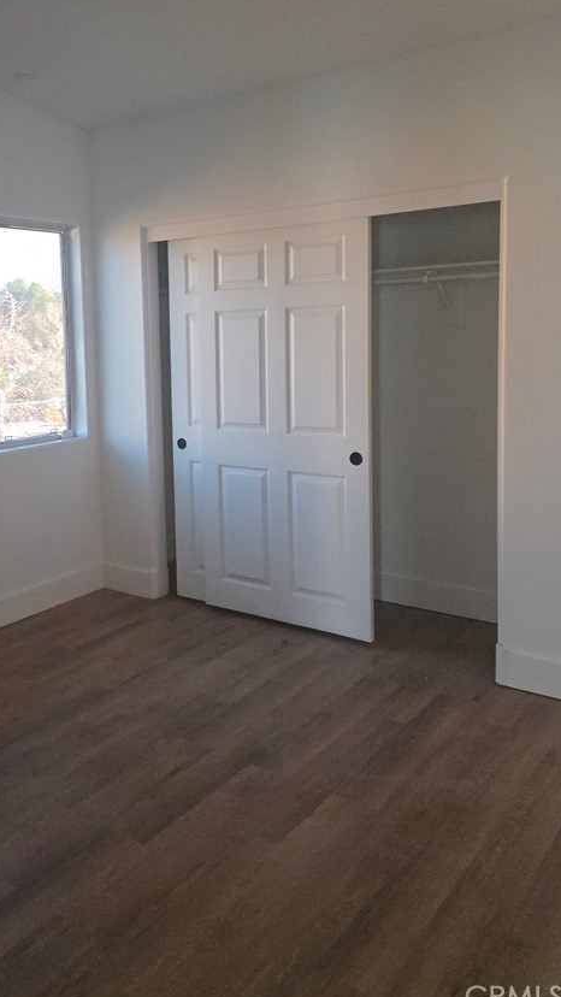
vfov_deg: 62.1
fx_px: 819
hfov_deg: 36.7
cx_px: 129
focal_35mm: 31
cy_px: 397
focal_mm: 6.3
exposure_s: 1/120
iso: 1000
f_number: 1.7
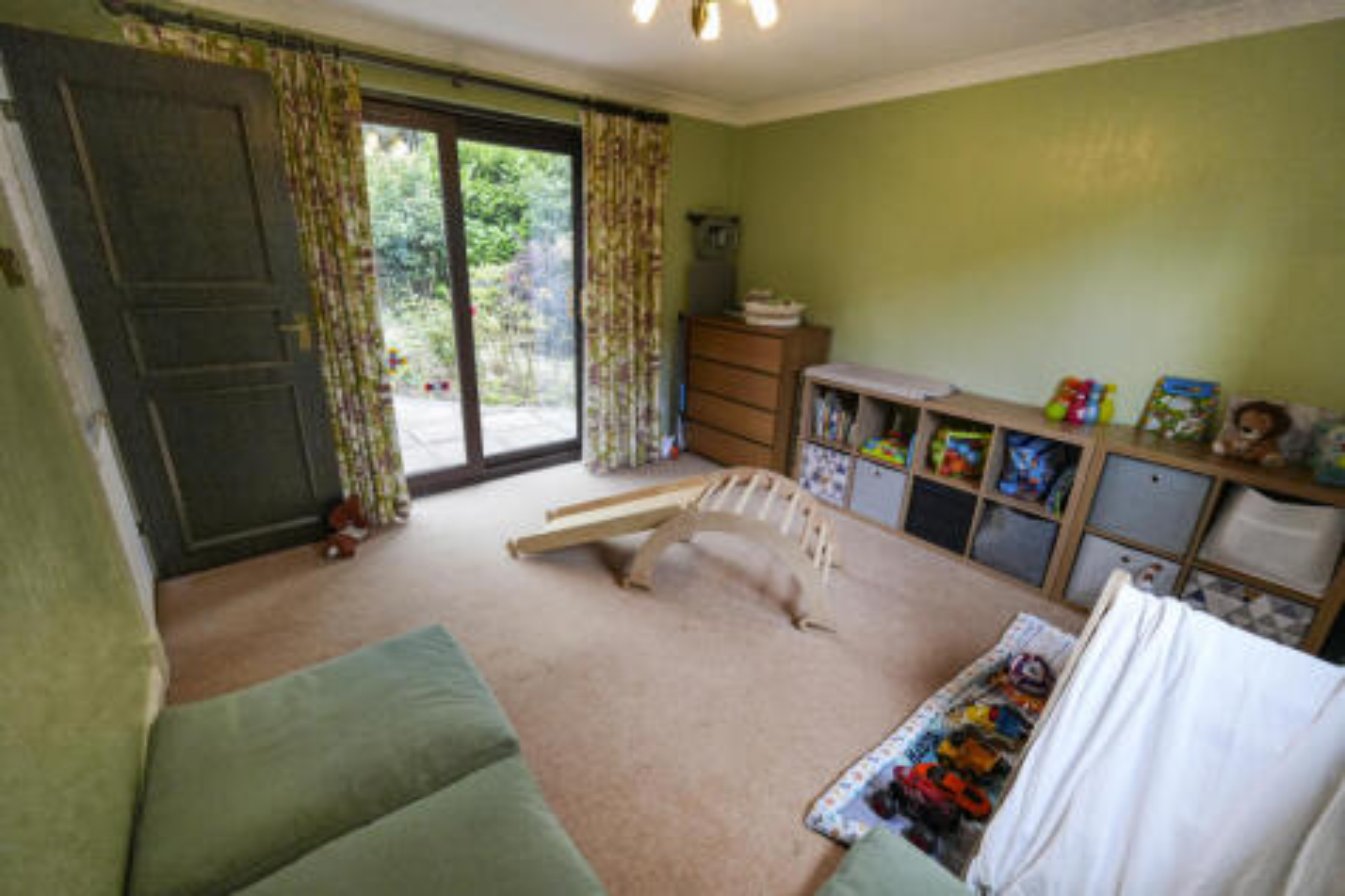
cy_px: 448
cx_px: 672
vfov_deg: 74.6
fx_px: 588
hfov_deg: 97.7
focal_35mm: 16
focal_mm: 10.5
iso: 1600
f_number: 4
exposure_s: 1/160
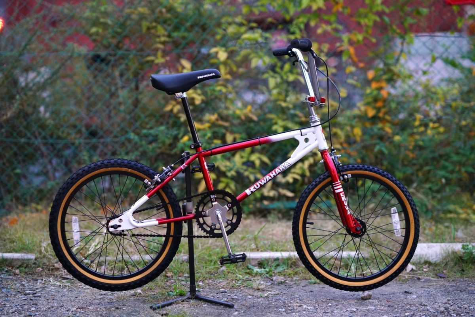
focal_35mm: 85
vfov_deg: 16.1
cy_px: 158
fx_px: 1121
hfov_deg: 23.9
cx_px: 238
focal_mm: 85
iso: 2500
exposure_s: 1/100
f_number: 2.2
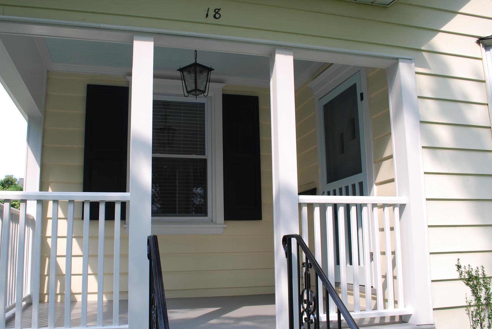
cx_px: 225
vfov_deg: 42.4
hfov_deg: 60.1
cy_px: 171
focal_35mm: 31
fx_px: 424
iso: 100
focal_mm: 18
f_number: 6.3
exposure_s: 1/160
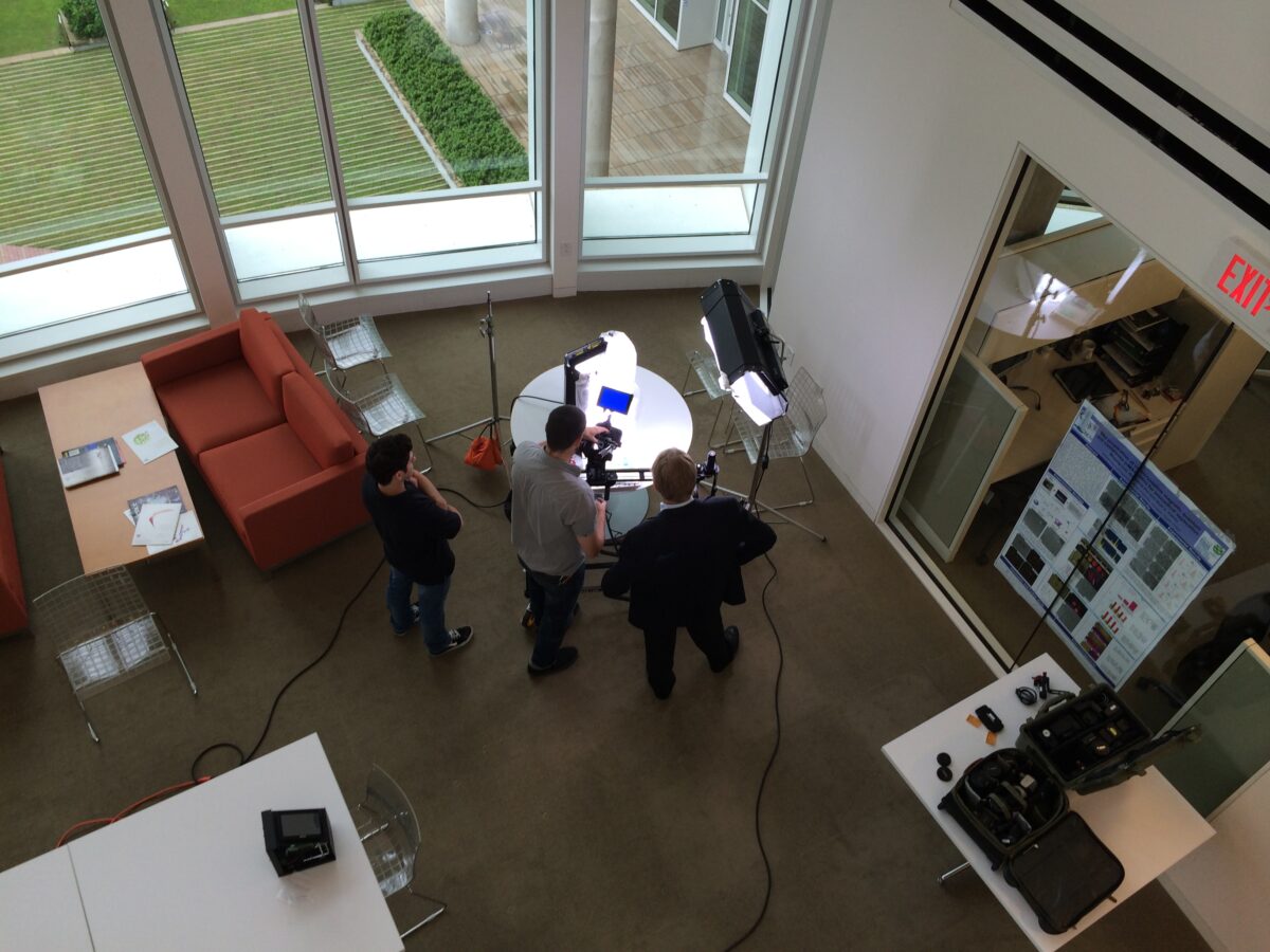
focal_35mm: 30
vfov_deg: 46.8
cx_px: 635
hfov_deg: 60.0
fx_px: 1101
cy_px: 476
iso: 40
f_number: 2.2
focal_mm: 4.12
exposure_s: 1/60
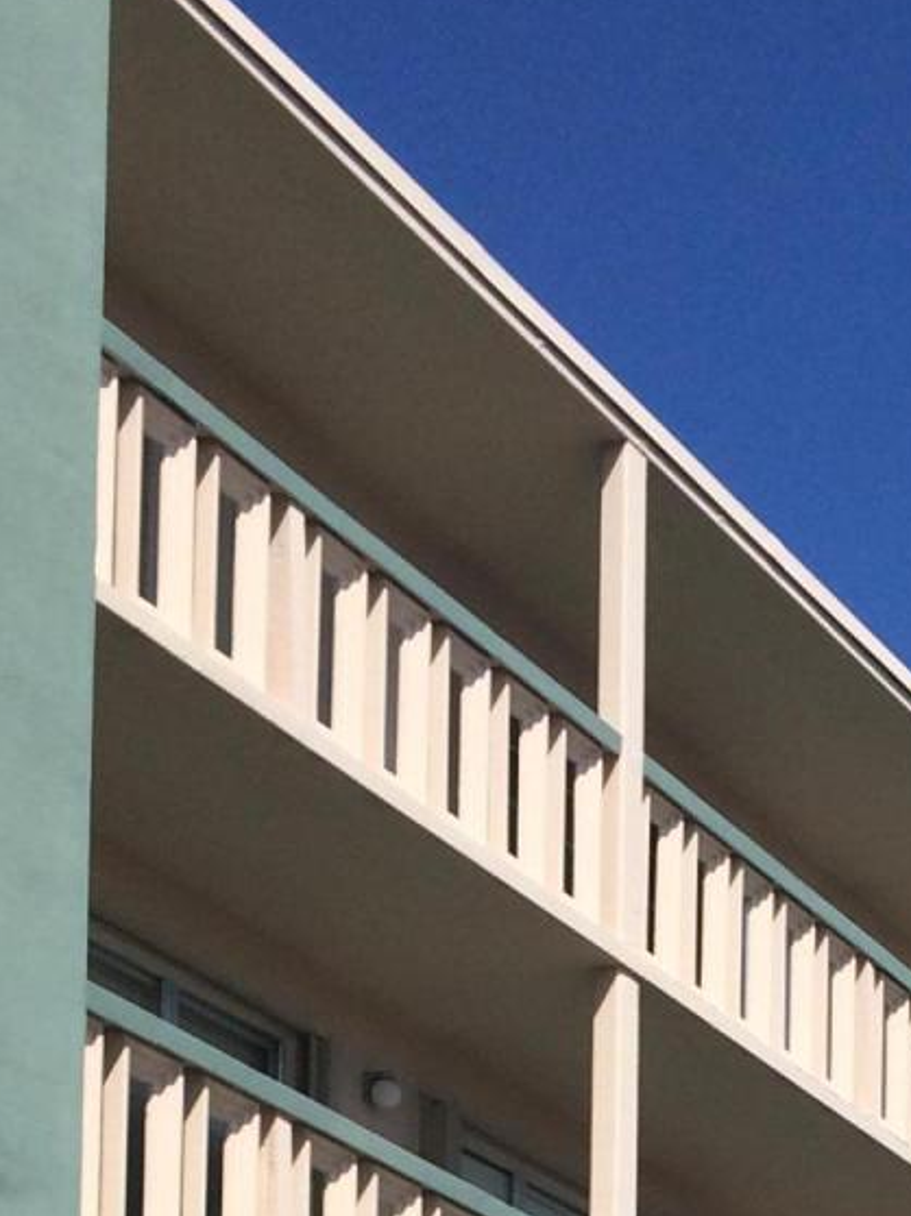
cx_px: 1146
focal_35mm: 104
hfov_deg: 13.7
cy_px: 1974
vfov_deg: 16.7
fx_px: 3652
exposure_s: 1/3425
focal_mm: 4.15
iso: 32
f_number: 2.2
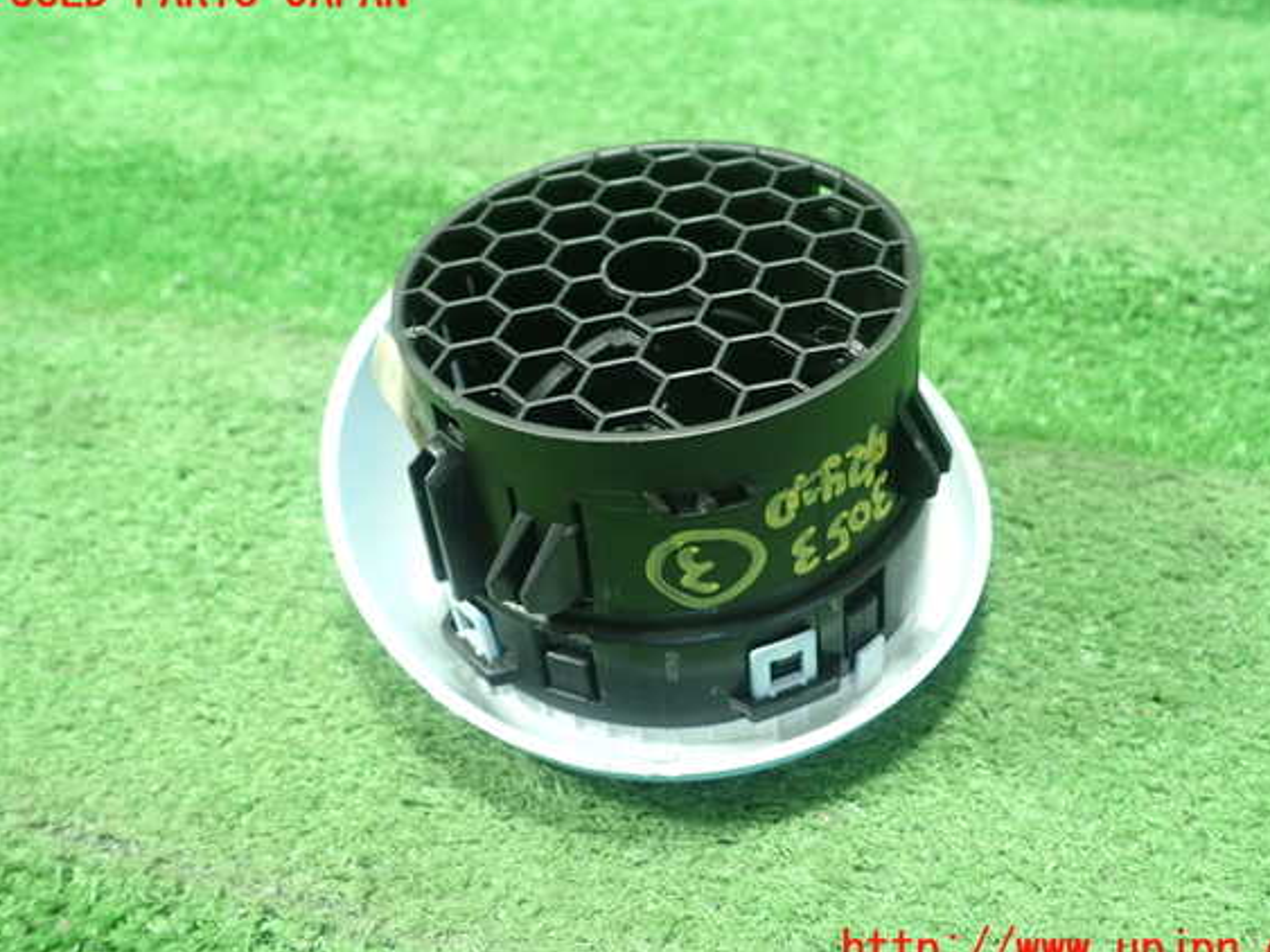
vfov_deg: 44.1
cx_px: 674
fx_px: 1174
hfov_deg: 56.8
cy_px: 471
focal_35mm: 32
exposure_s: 1/100
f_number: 2.3
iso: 800
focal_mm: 5.5
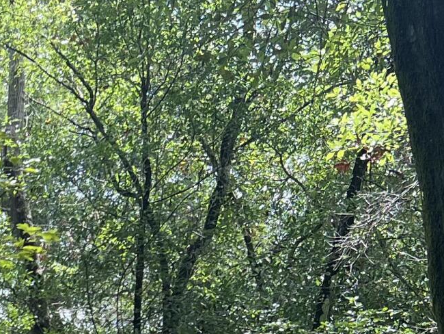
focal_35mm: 120
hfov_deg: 14.0
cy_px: 546
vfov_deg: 11.7
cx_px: -421
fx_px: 1540
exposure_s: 1/473
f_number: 1.5
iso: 50
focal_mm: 5.7
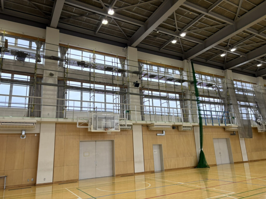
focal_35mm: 26
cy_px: 100
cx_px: 133
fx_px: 200
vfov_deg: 53.1
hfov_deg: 67.3
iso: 50
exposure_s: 1/169
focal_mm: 5.96
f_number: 1.6
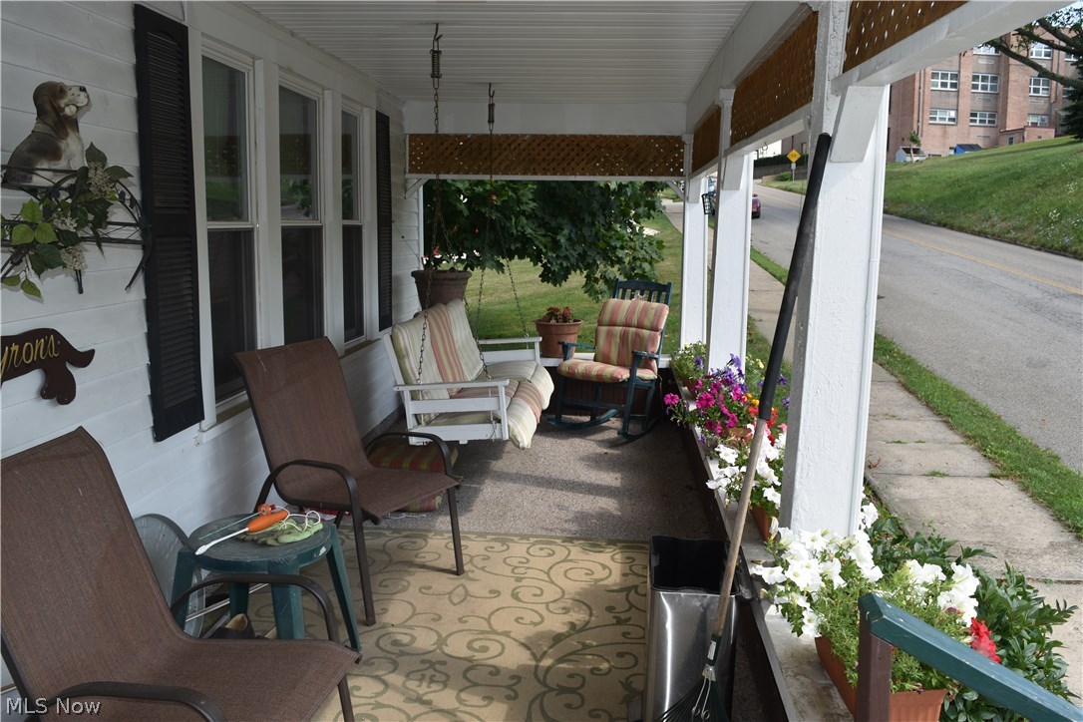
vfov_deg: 43.6
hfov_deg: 61.9
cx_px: 542
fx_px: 902
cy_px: 361
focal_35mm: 30
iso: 100
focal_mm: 20
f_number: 8
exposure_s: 1/200
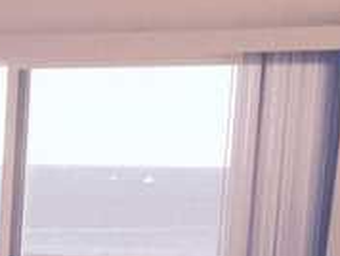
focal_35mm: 130
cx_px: -304
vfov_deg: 11.1
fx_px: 1279
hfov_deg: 13.4
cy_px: 340
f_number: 2.2
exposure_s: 1/127
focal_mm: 4.15
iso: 32
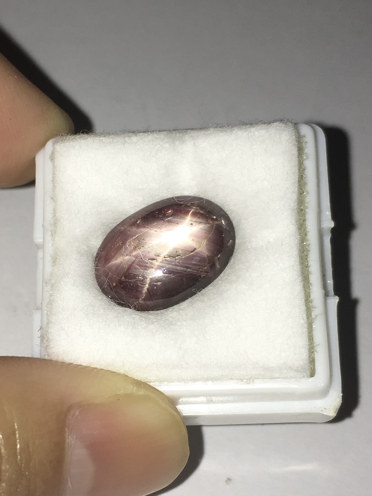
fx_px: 416
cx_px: 186
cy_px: 248
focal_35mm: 29
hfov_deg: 48.2
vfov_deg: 61.7
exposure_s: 1/371
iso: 25
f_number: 2.2
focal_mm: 4.15
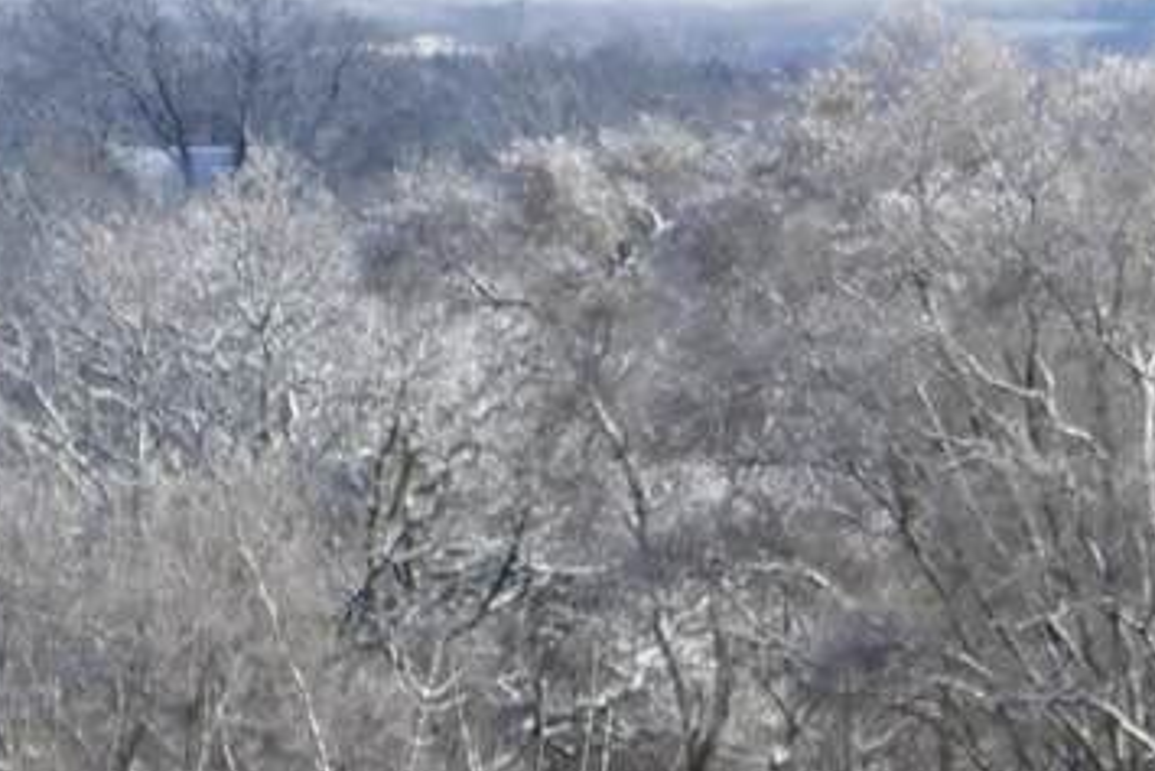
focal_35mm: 508
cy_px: 935
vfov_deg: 2.7
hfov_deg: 4.0
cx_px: 1981
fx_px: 16304
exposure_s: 1/400
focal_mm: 51.3
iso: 125
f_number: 5.8
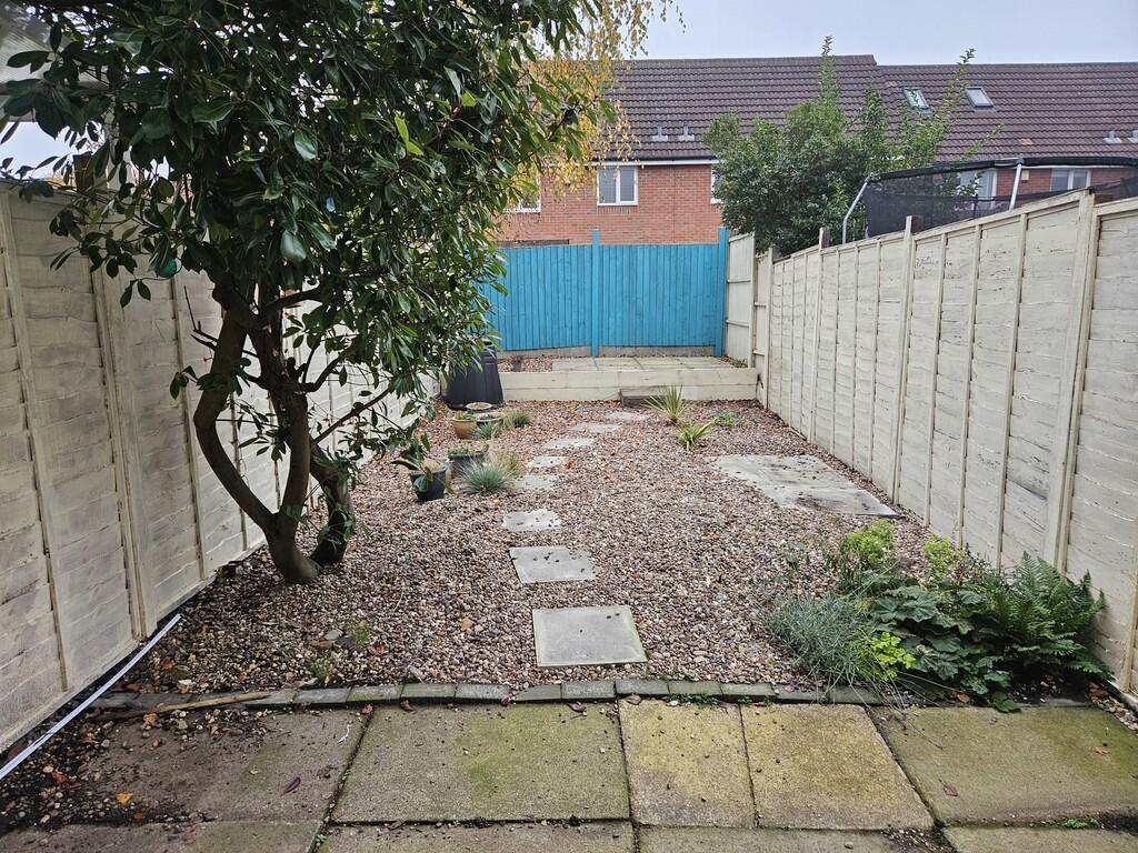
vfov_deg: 58.9
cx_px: 569
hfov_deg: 73.9
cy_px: 426
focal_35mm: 23
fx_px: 756
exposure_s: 1/100
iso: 100
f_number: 1.8
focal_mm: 5.4
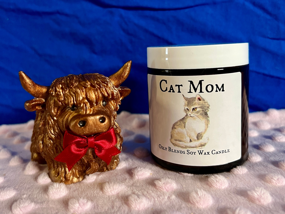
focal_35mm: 26
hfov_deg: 67.3
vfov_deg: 53.1
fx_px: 214
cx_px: 142
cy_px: 107
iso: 125
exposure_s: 1/61
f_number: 1.5
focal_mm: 5.7
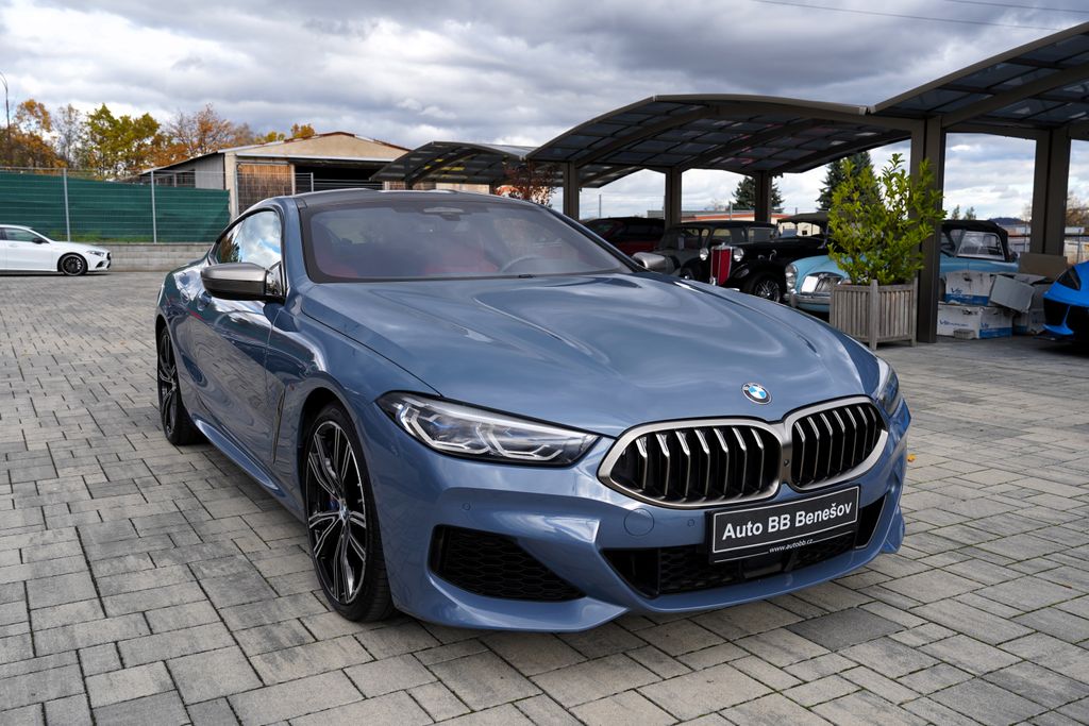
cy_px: 363
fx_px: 998
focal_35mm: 33
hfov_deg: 57.2
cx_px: 544
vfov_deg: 40.0
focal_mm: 33
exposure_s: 1/160
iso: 100
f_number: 5.6
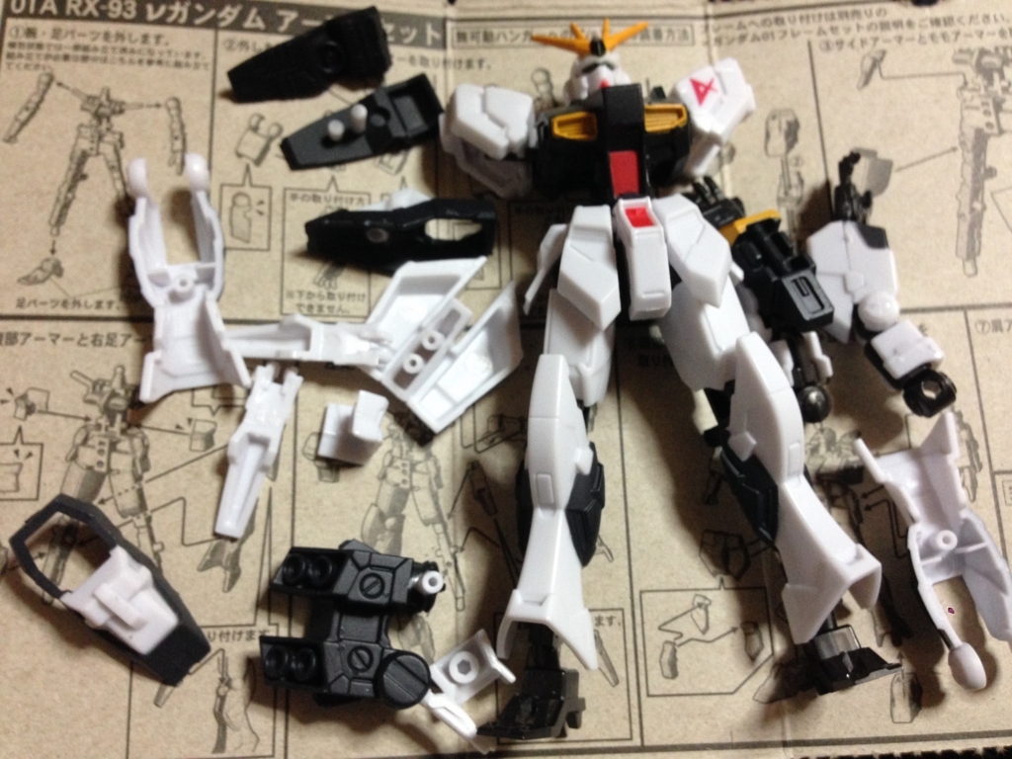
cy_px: 380
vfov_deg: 42.9
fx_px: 965
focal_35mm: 33
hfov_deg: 55.4
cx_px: 506
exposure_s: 1/20
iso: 200
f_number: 2.4
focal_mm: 4.12
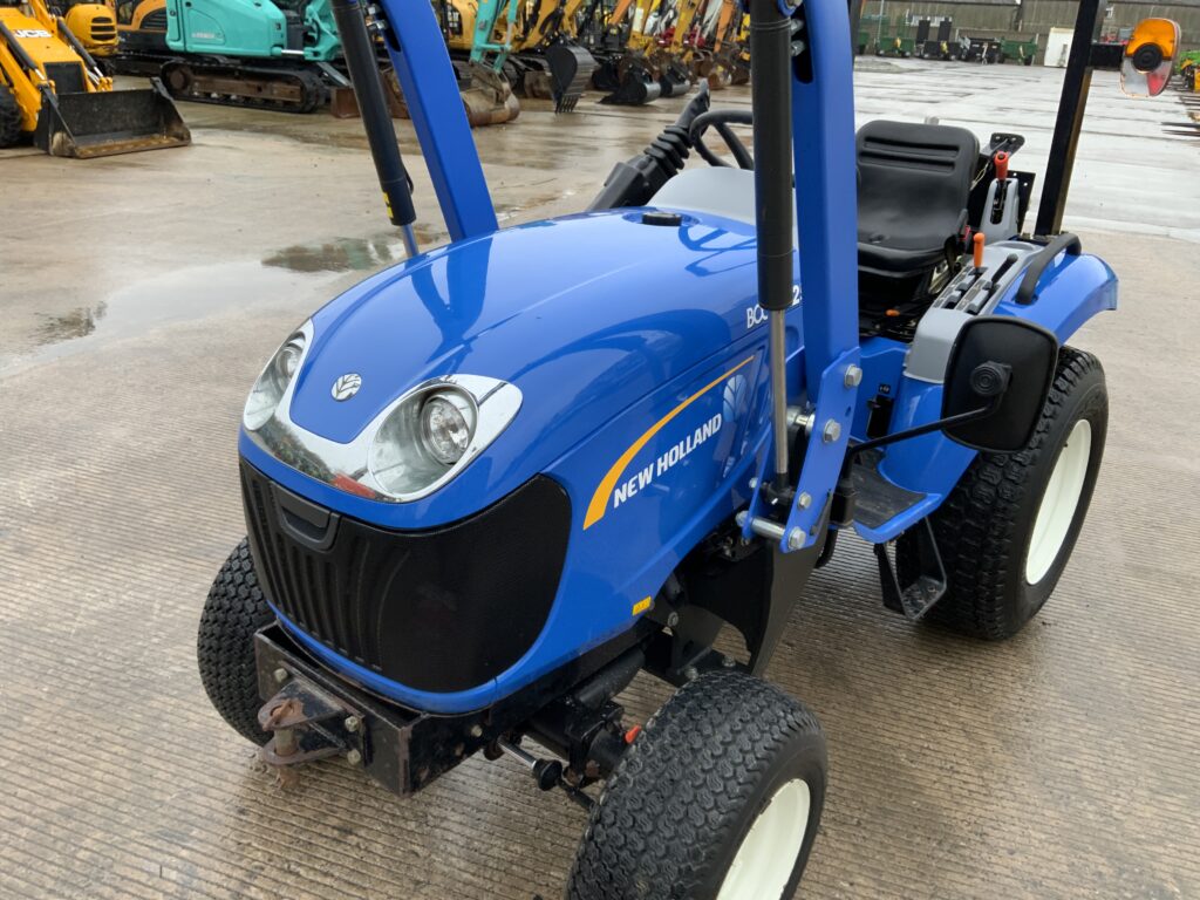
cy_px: 450
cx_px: 600
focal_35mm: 29
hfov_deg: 61.7
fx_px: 1005
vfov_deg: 48.2
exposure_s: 1/122
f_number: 1.8
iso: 32
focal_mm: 3
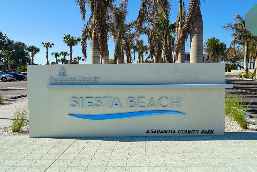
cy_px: 86
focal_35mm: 33
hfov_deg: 57.2
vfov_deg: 40.0
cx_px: 128
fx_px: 236
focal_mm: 33
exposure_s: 1/250
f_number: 8
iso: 100
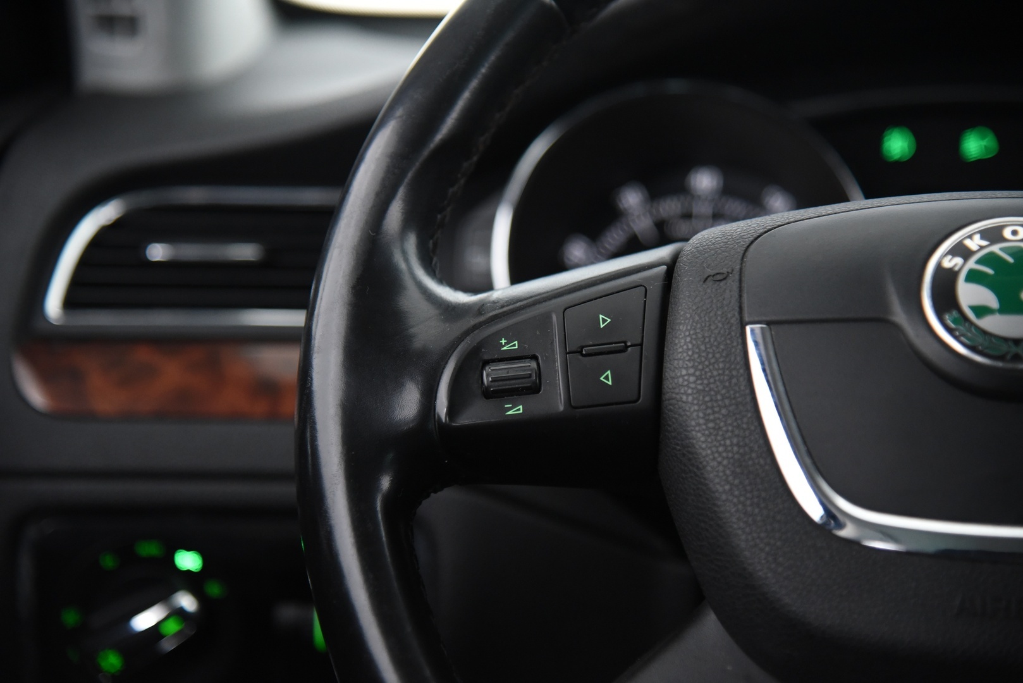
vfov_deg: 14.4
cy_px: 342
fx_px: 2700
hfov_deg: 21.5
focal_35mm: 95
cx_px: 512
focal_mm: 95
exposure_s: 1/25
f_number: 4
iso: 4000
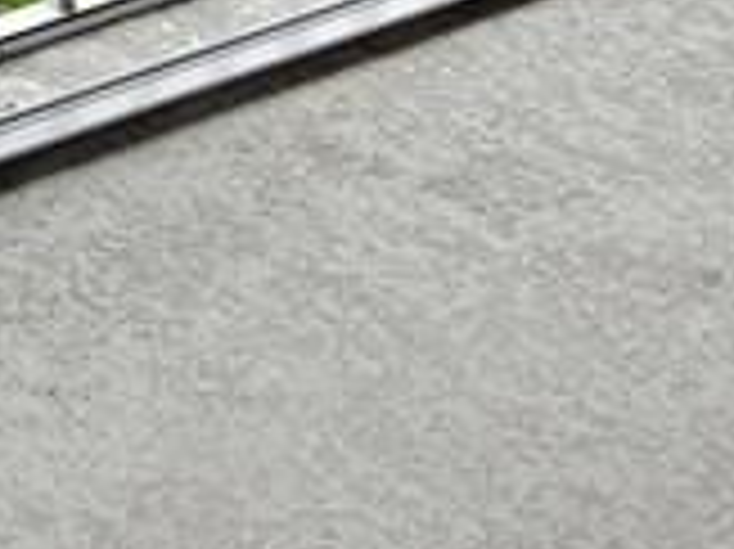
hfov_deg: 12.9
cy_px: -252
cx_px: -18
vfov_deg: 9.6
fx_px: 3199
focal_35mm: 151
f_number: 3.5
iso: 80
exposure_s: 1/160
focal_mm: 4.1
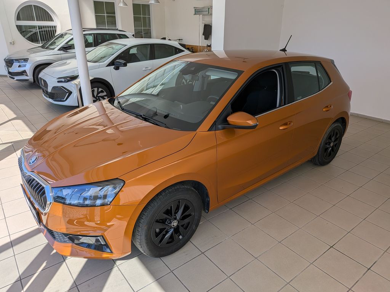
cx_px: 195
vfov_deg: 56.8
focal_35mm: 24
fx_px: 270
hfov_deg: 71.6
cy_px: 146
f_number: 1.7
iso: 29
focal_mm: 4.53
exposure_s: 1/1041
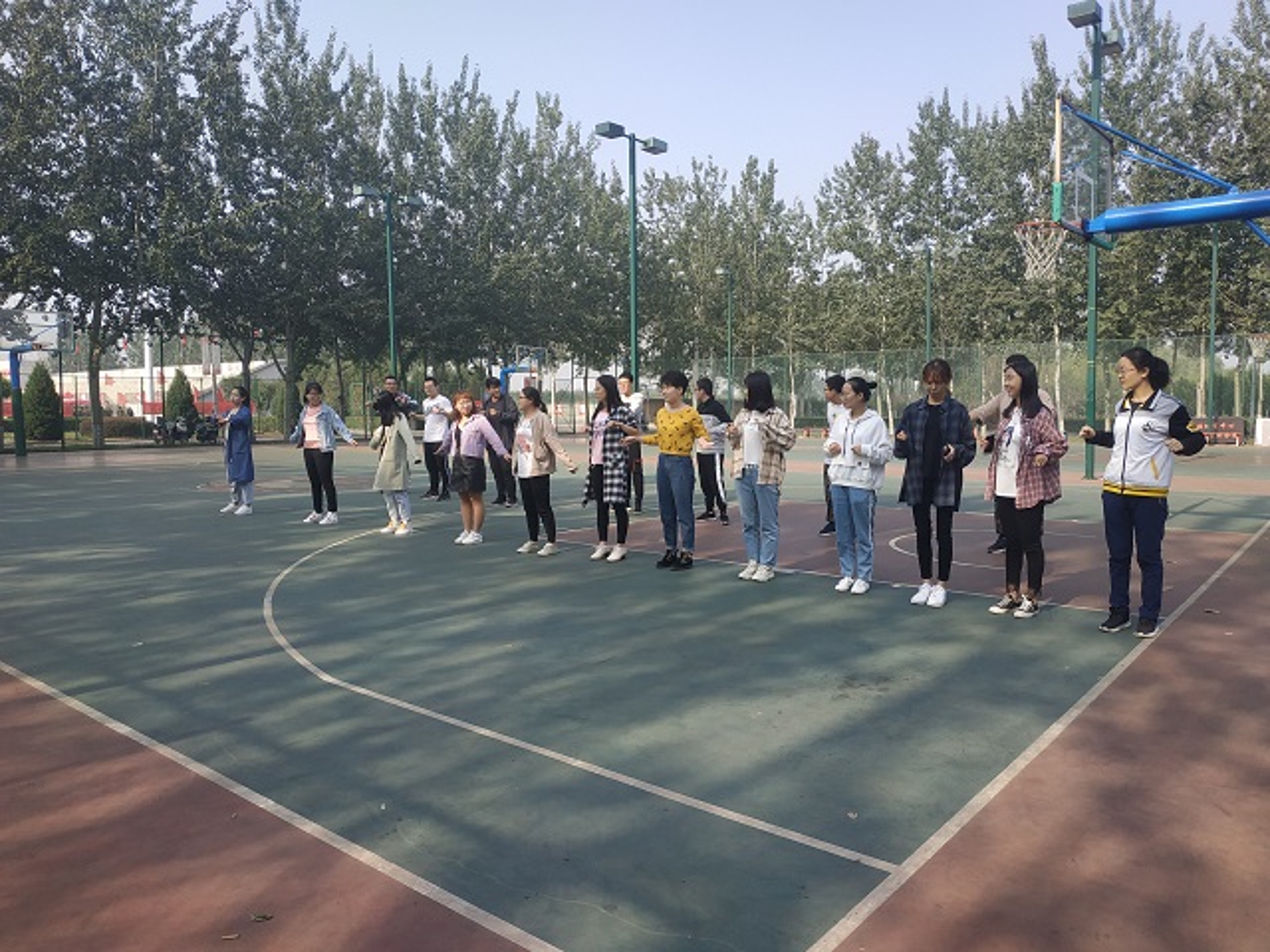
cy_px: 476
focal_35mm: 24
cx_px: 635
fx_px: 881
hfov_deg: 71.6
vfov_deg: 56.8
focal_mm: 3.94
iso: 125
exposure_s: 1/900
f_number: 1.9
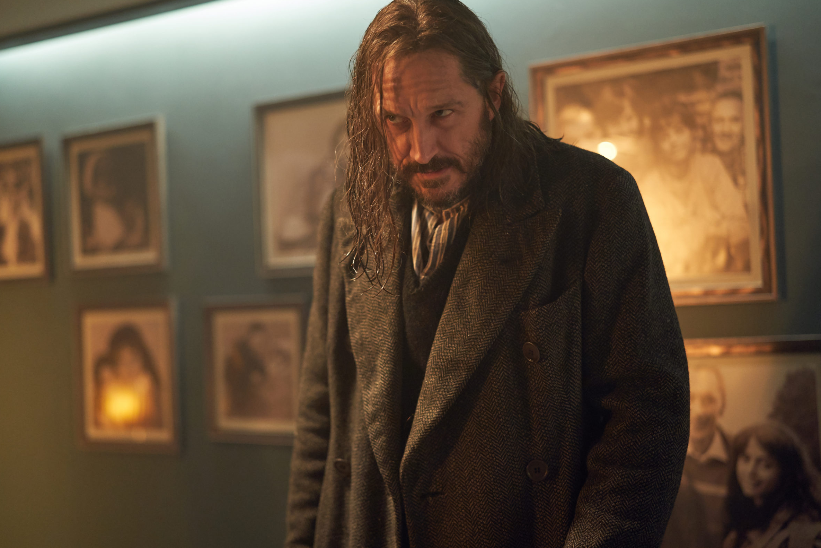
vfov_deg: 25.1
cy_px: 277
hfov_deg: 36.9
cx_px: 403
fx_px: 1232
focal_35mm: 54
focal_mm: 50
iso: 2000
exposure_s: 1/125
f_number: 1.4
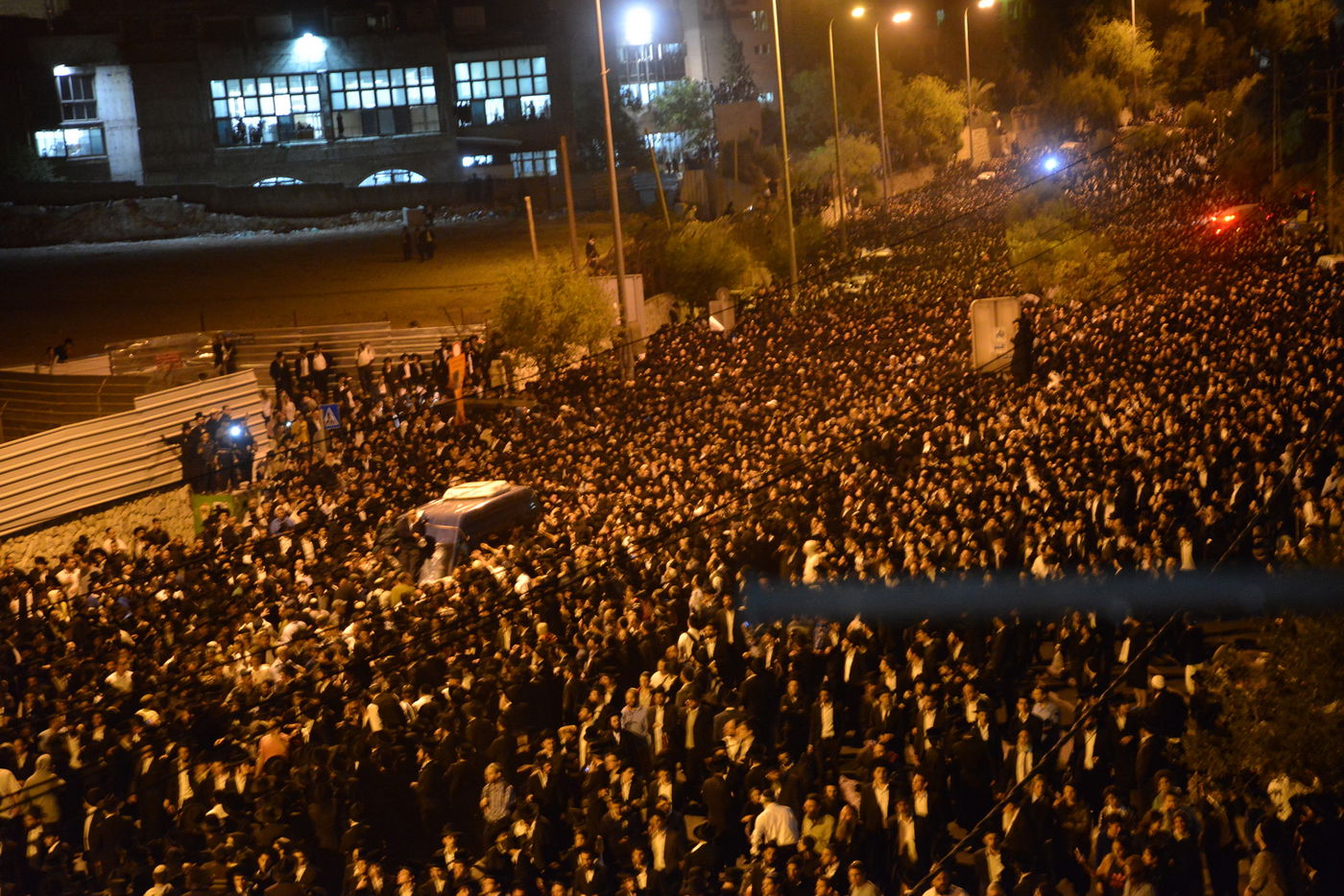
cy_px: 448
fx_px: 3174
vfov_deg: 16.1
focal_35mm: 85
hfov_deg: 23.9
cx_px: 672
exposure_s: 1/15
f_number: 4.5
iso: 5000
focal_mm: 85
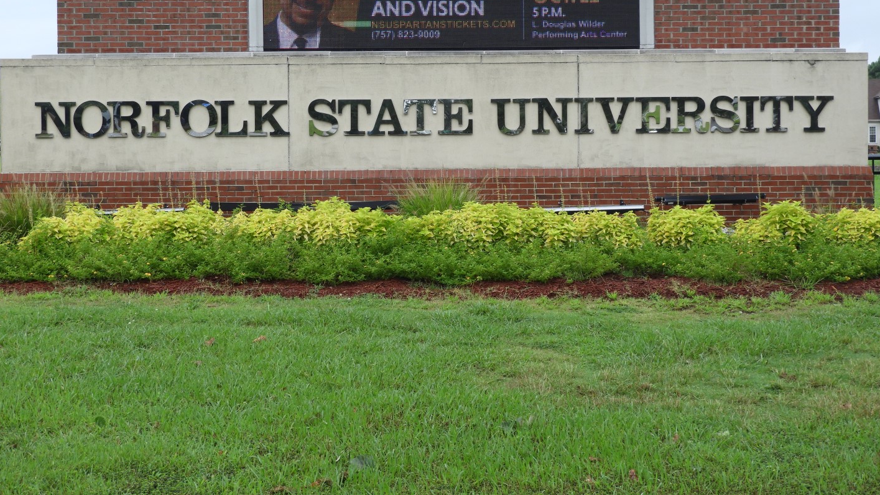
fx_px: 1423
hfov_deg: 34.4
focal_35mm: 61
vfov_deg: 19.7
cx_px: 443
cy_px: 161
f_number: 4
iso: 100
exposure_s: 1/320
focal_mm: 9.9
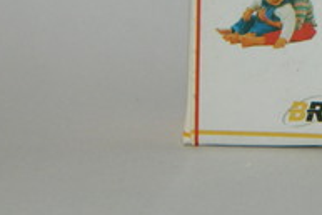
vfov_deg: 4.9
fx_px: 2479
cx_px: 342
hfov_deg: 7.4
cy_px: -69
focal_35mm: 277
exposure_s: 1/30
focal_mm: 18.6
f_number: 4.5
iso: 200
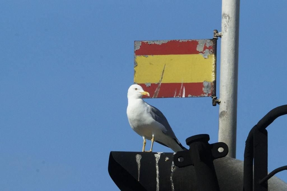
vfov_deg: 2.3
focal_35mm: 600
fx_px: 4779
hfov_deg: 3.4
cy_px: 96
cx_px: 144
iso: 1600
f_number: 13
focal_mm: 400
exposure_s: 1/2500
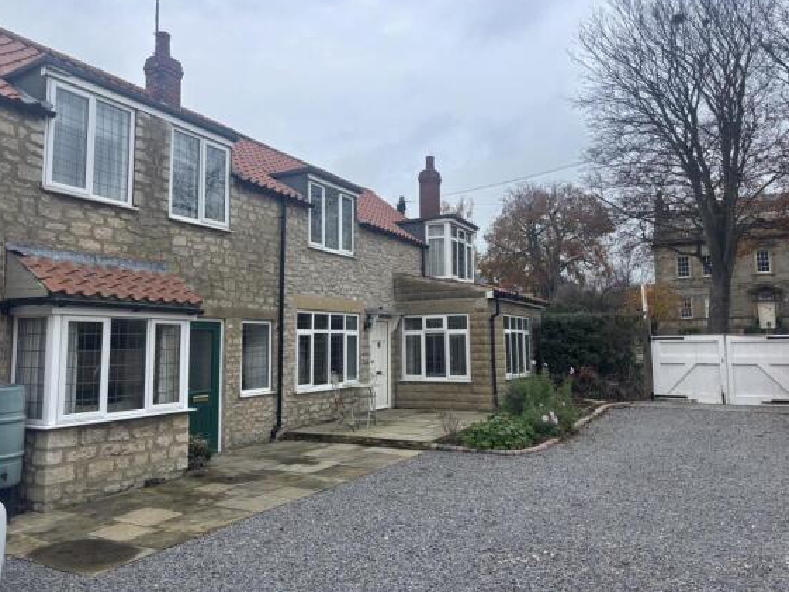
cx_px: 393
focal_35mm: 27
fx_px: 616
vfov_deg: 51.4
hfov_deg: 65.3
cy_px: 288
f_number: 1.6
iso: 50
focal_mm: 5.96
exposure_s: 1/935
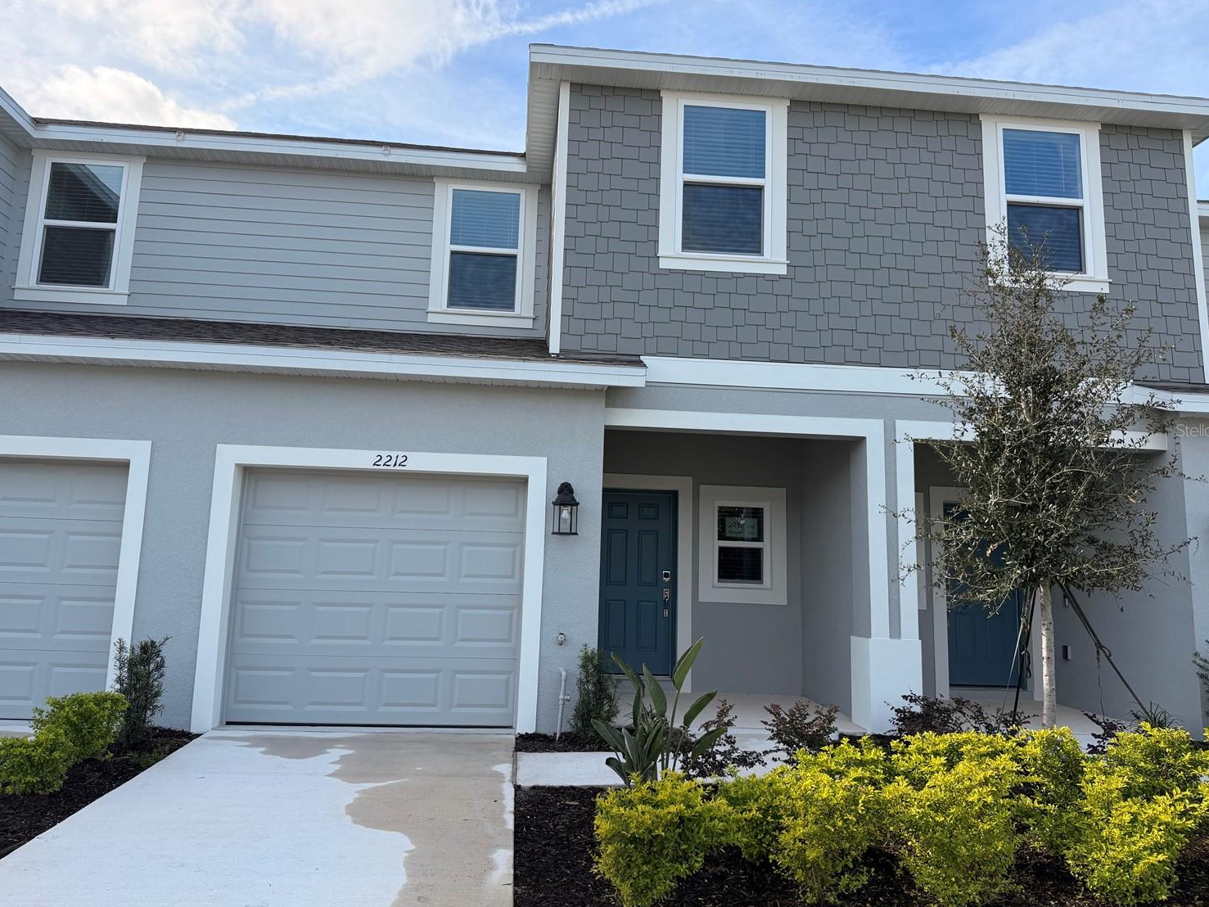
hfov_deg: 67.3
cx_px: 598
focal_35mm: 26
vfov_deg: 53.0
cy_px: 430
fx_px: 908
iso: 100
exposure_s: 1/3021
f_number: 1.78
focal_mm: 6.76
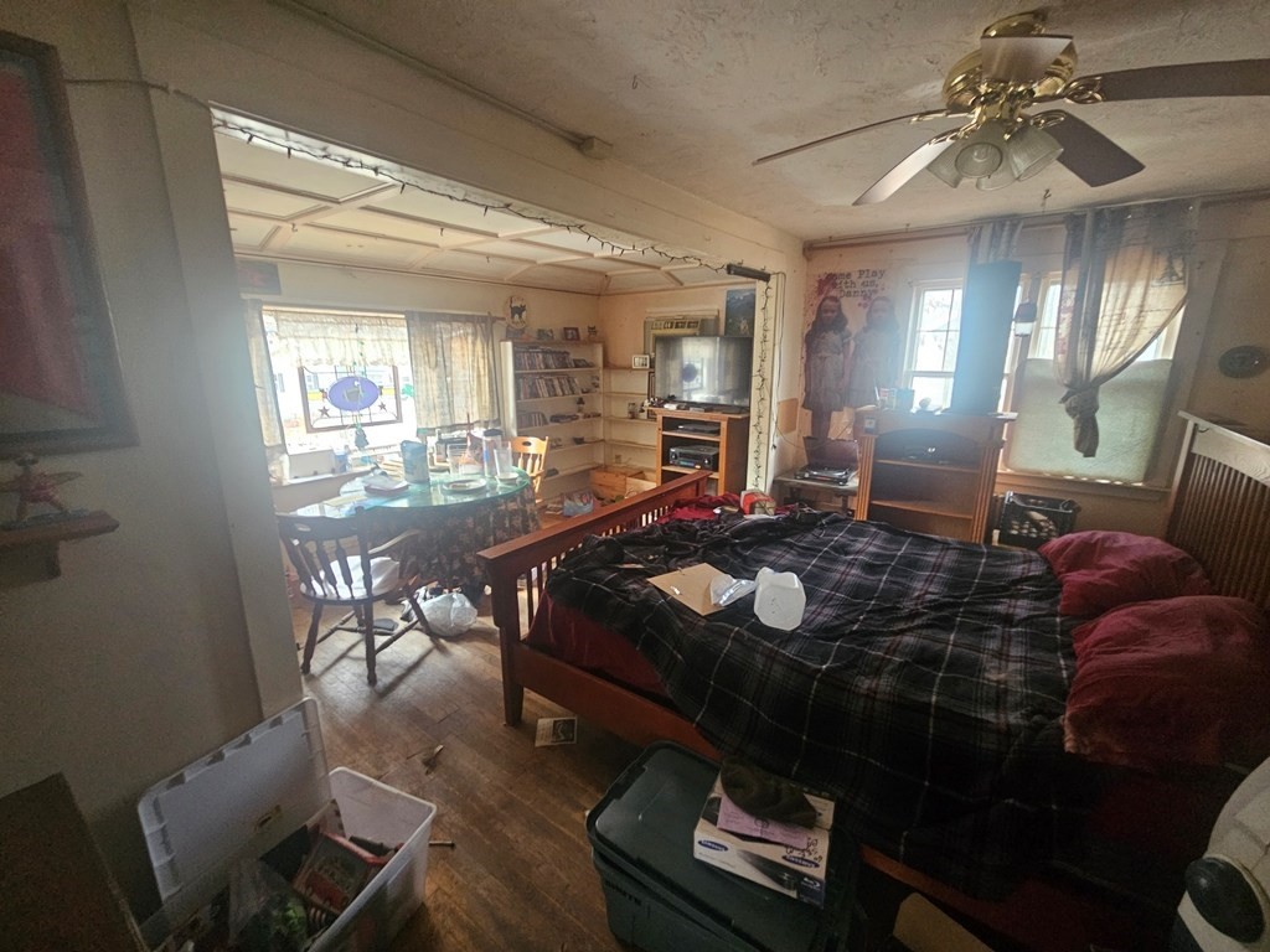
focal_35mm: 13
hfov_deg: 106.2
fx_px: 477
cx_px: 635
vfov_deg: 89.9
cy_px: 476
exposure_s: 1/30
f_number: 2.2
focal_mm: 2.2
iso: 400
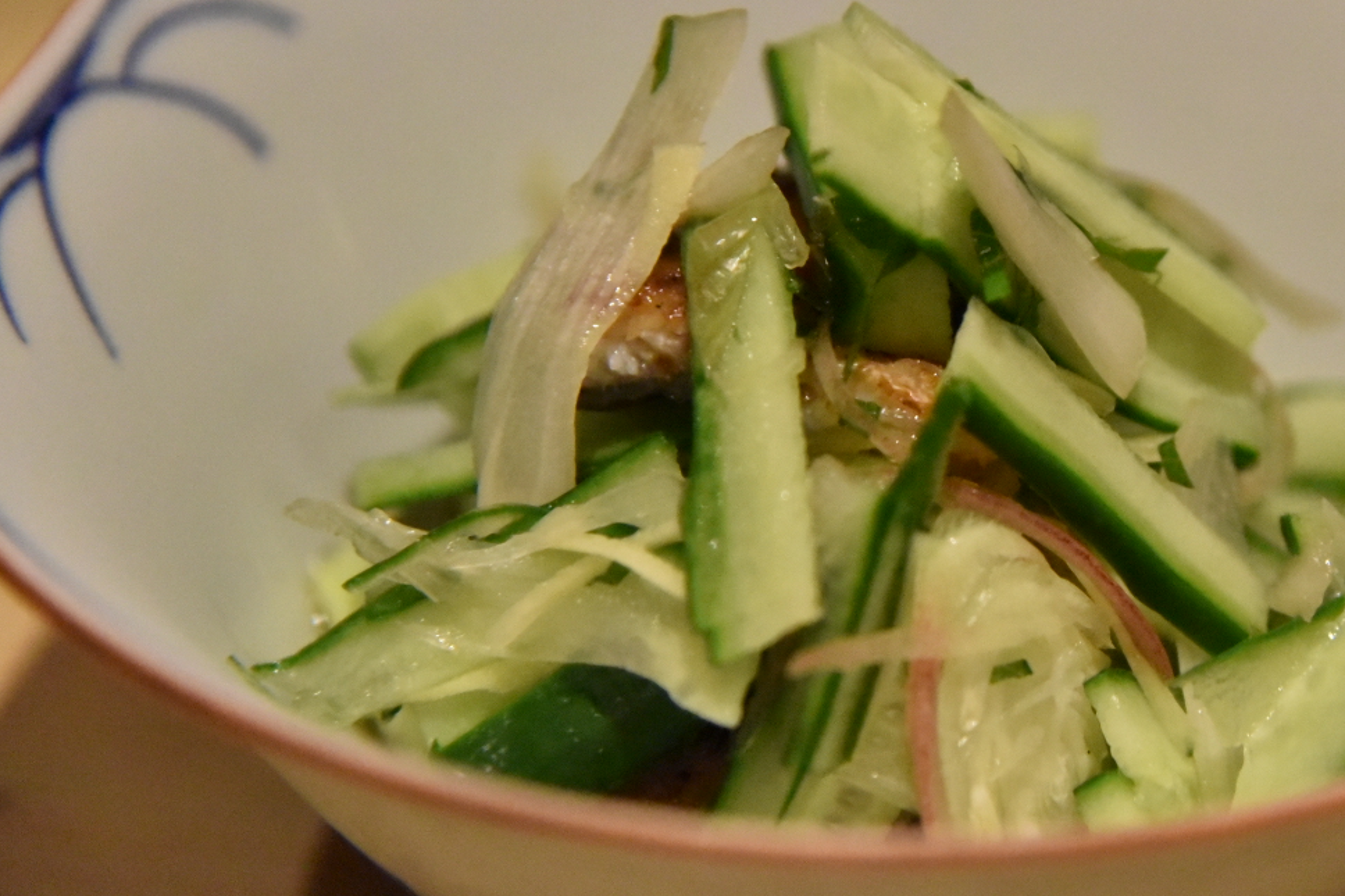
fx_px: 5939
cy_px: 272
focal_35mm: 159
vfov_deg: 8.6
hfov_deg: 12.9
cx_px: 1055
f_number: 4
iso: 10000
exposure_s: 1/1000
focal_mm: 95
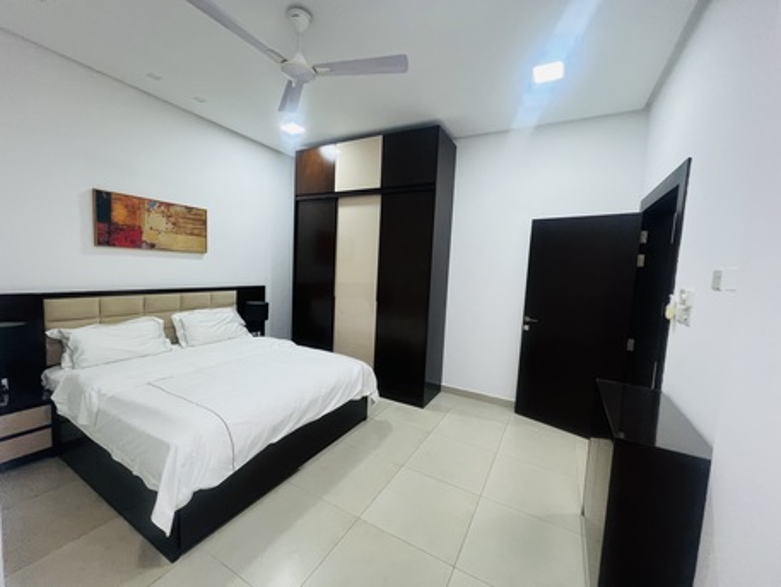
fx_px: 293
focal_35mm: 13
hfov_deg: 106.2
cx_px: 390
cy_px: 294
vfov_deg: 89.9
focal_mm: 1.57
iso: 200
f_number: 1.8
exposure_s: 1/50
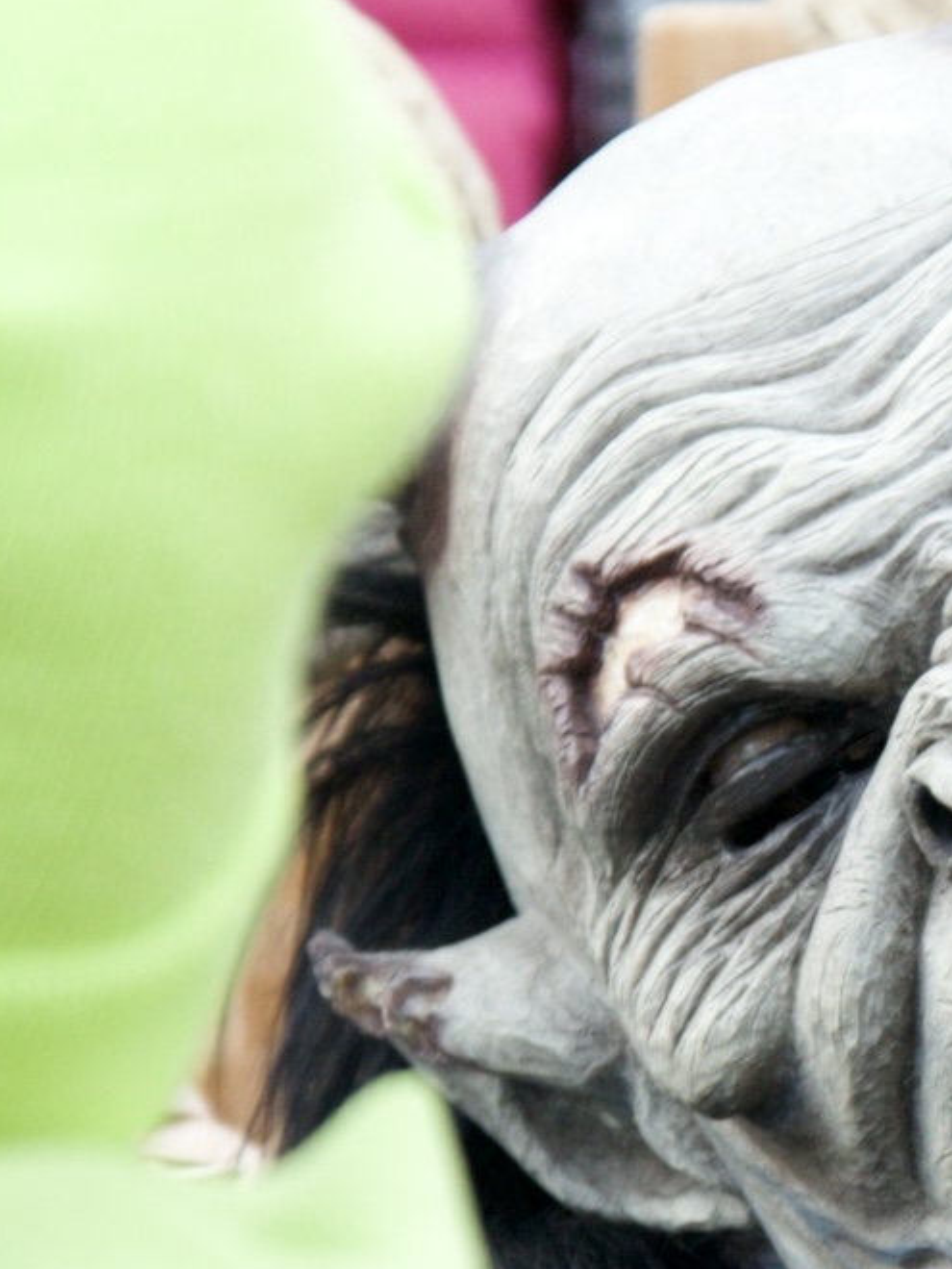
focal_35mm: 285
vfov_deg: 6.9
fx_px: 10451
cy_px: 807
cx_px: 1254
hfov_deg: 5.2
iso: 2500
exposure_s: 1/100
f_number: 4.5
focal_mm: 85
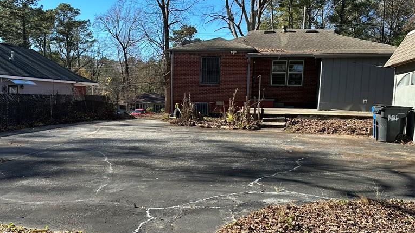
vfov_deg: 33.5
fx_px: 385
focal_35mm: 35
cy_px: 145
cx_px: 190
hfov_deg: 56.6
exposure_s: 1/1495
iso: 80
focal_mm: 6.86
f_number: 1.78
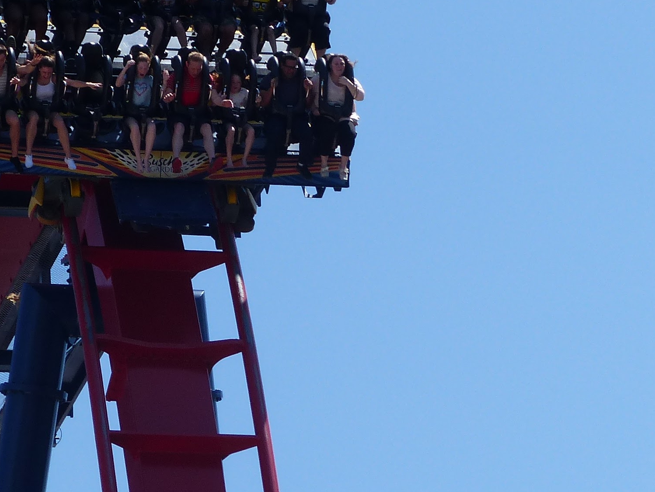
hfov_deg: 6.1
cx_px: 171
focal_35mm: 323
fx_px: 6113
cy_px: 127
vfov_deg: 4.6
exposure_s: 1/1300
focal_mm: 21.8
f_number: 4
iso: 100
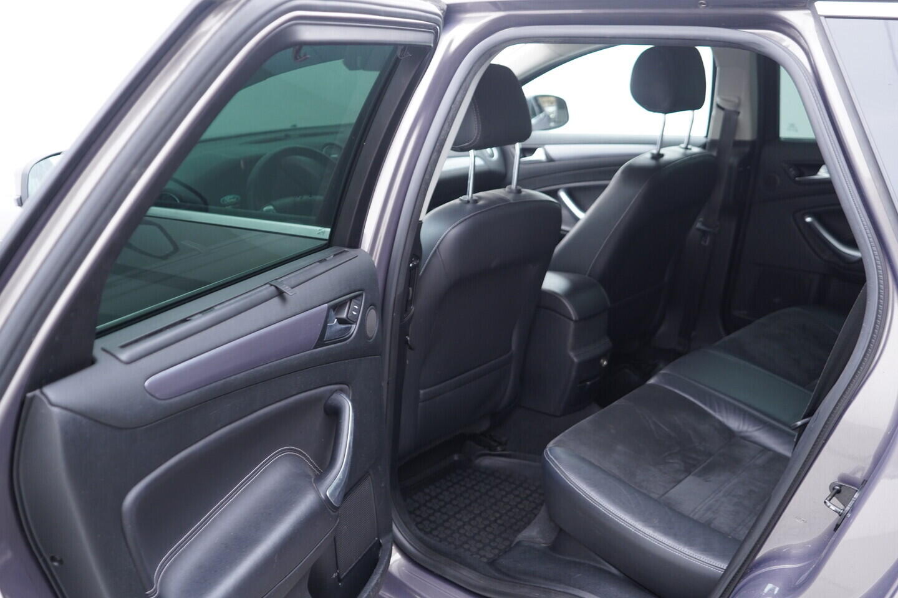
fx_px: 898
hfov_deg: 53.1
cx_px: 449
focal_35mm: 36
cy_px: 299
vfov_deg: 36.9
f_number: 2.8
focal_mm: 24
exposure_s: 1/40
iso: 320
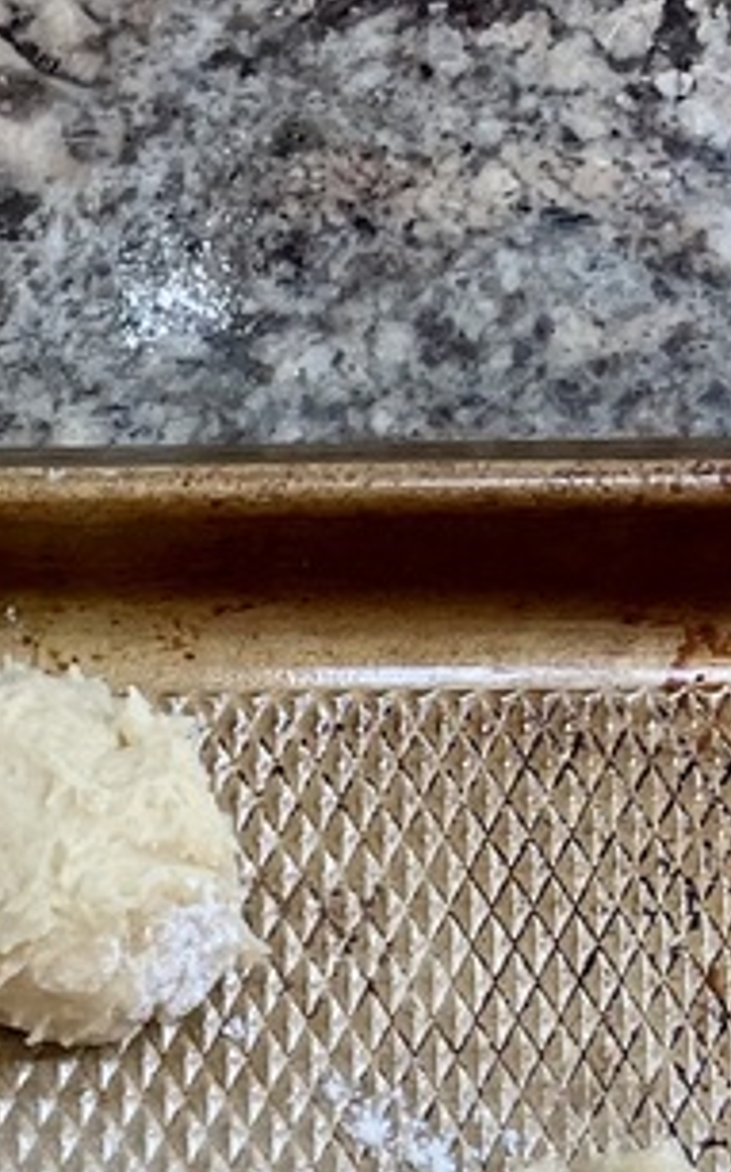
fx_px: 3446
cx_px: -838
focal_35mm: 108
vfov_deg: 17.6
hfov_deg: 10.8
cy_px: 1678
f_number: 1.6
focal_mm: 5.1
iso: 80
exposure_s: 1/120
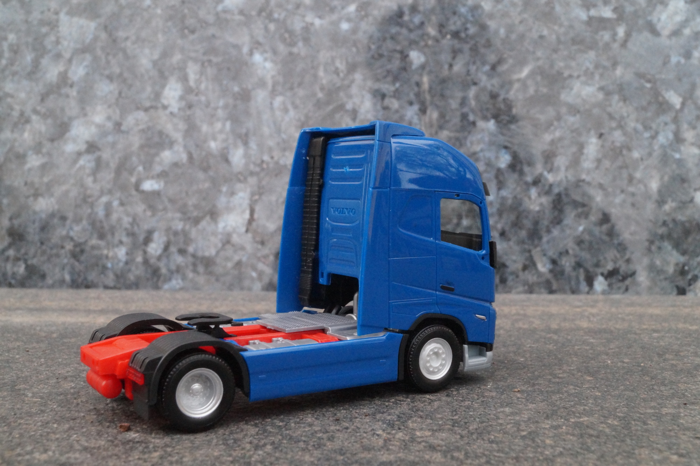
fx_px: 816
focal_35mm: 42
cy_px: 233
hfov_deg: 46.4
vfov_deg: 31.9
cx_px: 350
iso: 3200
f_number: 22
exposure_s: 1/60
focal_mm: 28
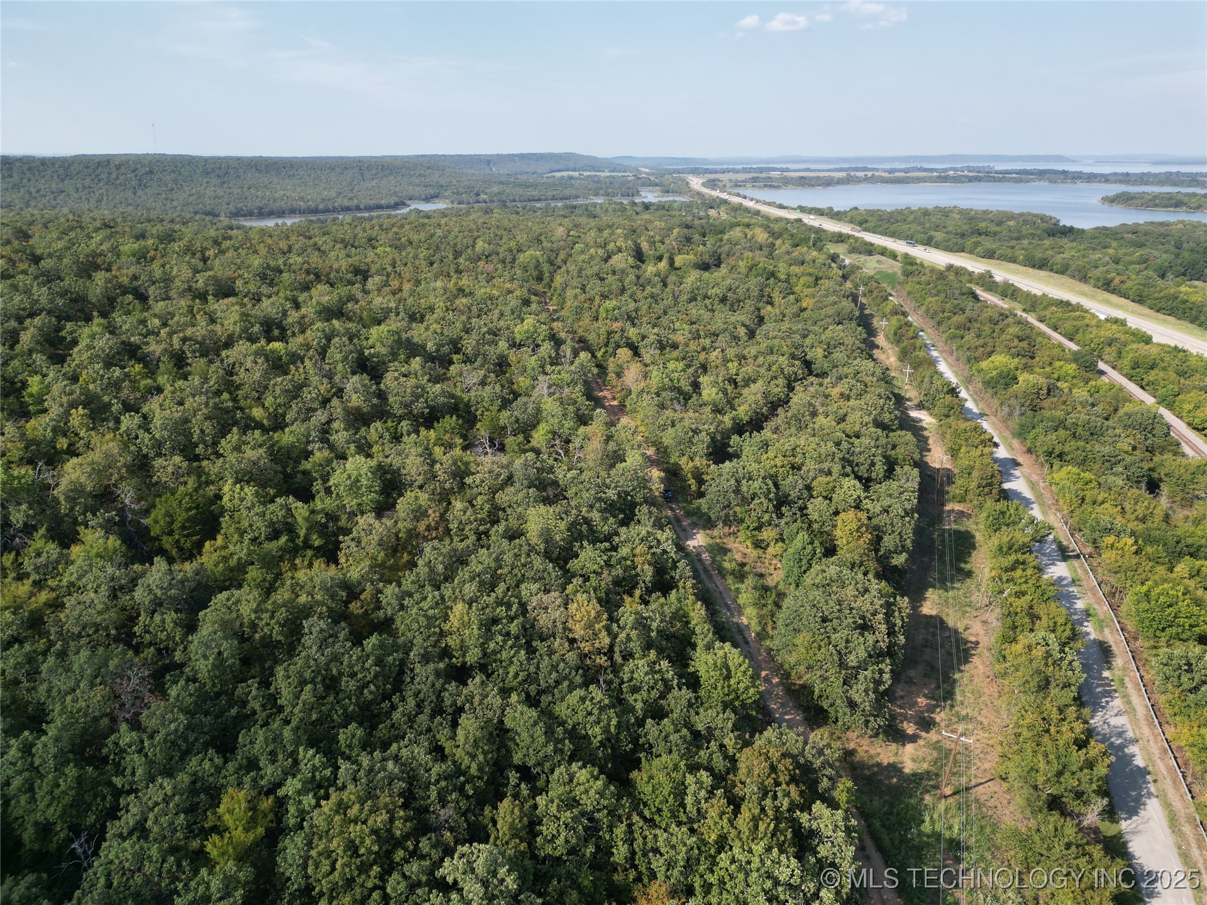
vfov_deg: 56.8
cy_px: 452
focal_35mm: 24
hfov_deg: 71.6
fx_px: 837
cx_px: 604
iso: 140
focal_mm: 6.72
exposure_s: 1/2000
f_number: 1.7
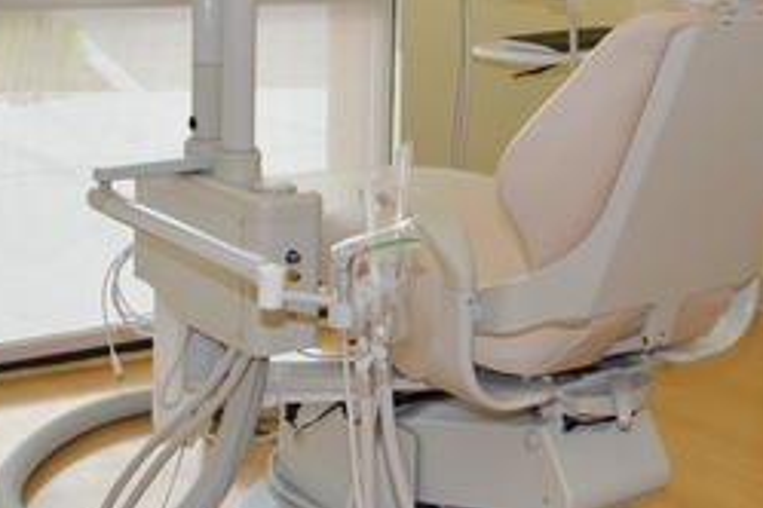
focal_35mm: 67
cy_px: 35
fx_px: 1420
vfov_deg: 19.9
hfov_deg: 29.1
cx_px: 657
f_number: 5
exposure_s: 1/100
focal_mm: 18
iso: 400
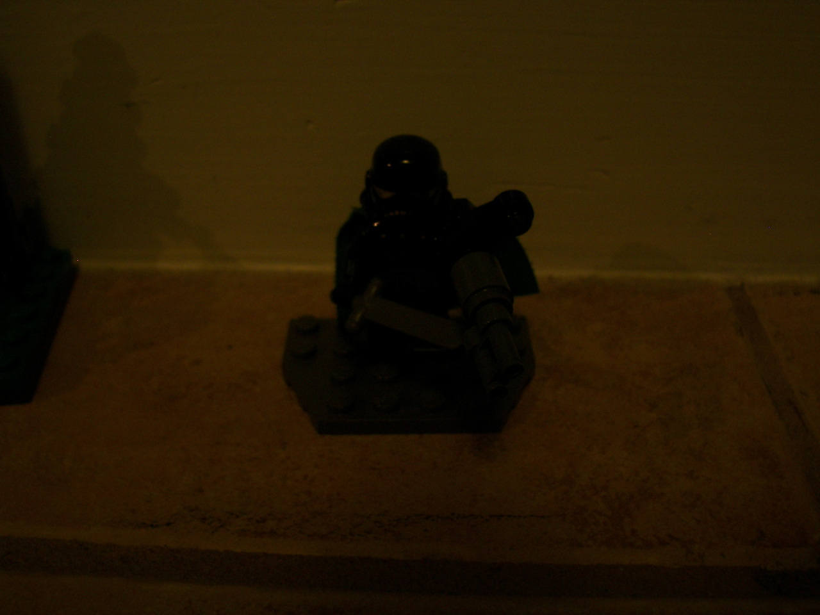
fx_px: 853
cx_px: 410
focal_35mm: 36
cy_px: 308
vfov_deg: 39.7
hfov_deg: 51.4
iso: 100
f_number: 2.8
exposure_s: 1/30
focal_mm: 6
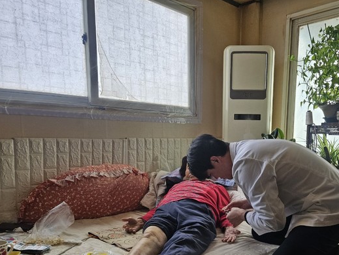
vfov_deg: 44.9
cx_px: 223
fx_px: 304
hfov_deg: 57.2
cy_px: 169
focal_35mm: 31
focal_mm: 5.4
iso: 160
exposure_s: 1/359
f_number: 1.8
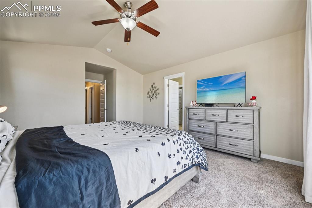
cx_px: 156
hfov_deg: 104.3
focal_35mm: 14
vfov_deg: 81.2
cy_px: 104
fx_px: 121
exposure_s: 1/15
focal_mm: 14
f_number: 11
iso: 280
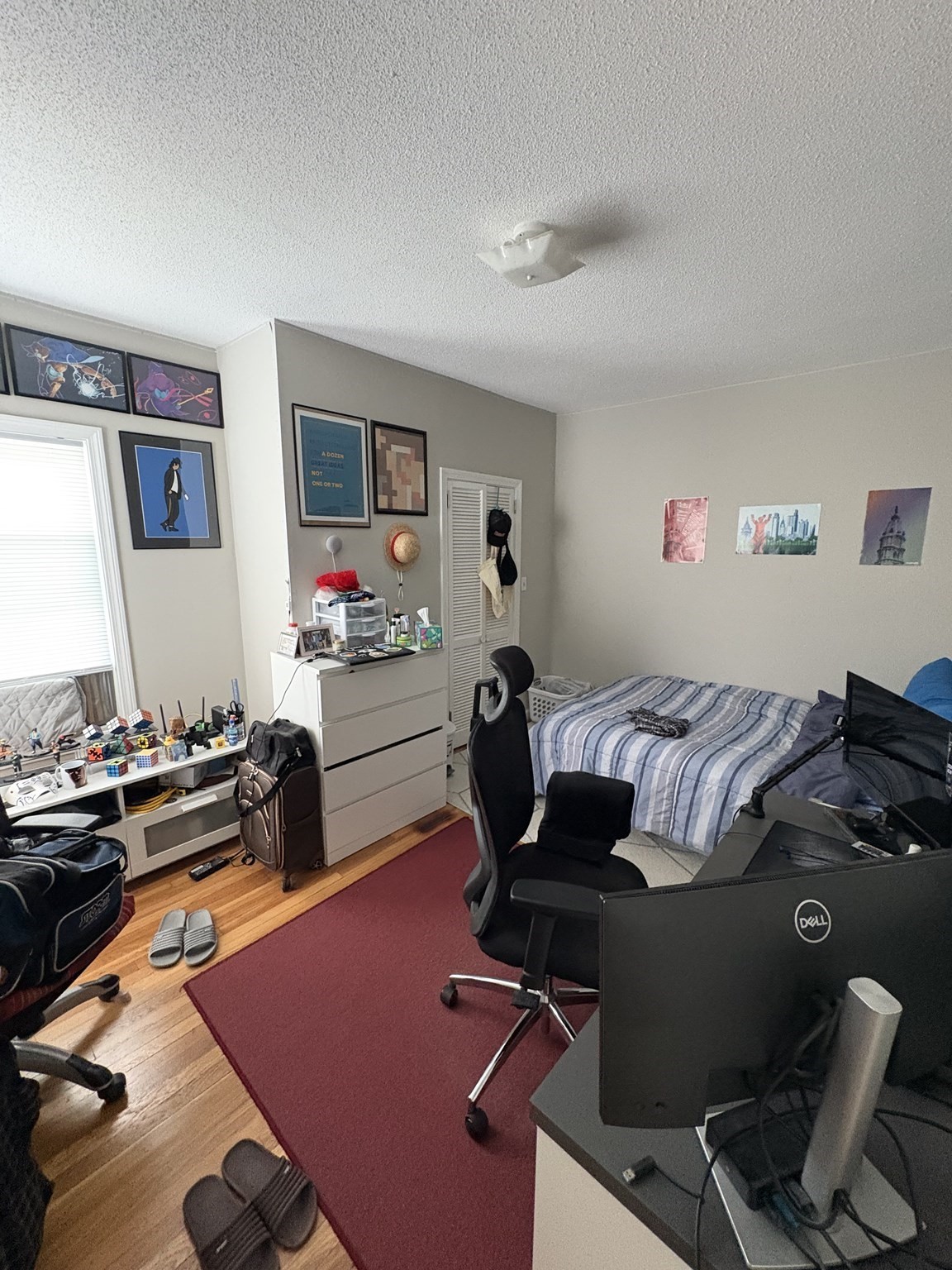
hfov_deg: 85.7
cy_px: 635
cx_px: 476
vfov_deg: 102.1
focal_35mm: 14
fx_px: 513
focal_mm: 2.22
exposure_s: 1/60
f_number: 2.2
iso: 1000
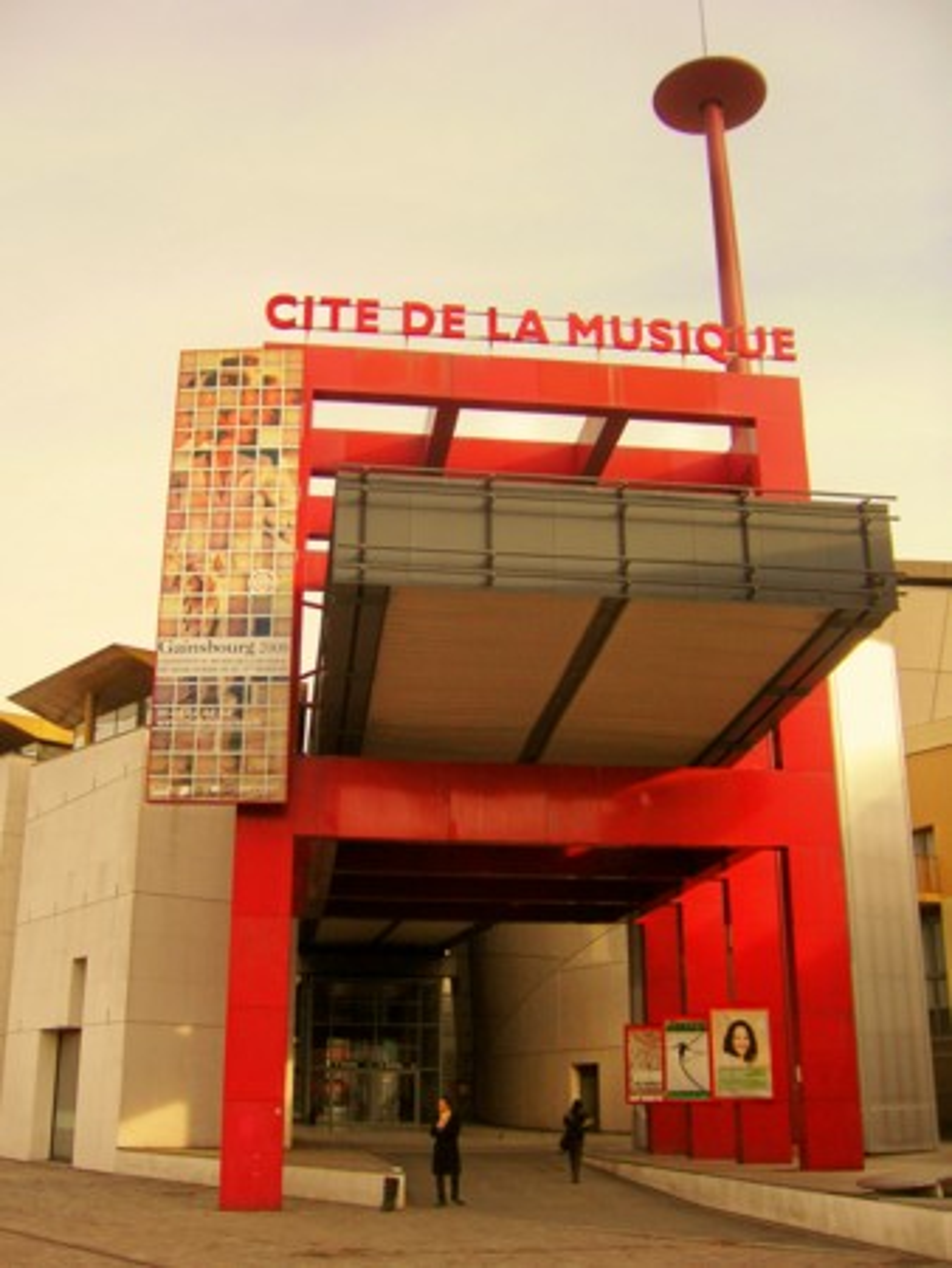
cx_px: 476
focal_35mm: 36
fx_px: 1319
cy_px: 634
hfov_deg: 39.7
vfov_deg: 51.3
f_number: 2.8
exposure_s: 1/500
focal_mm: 60
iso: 64
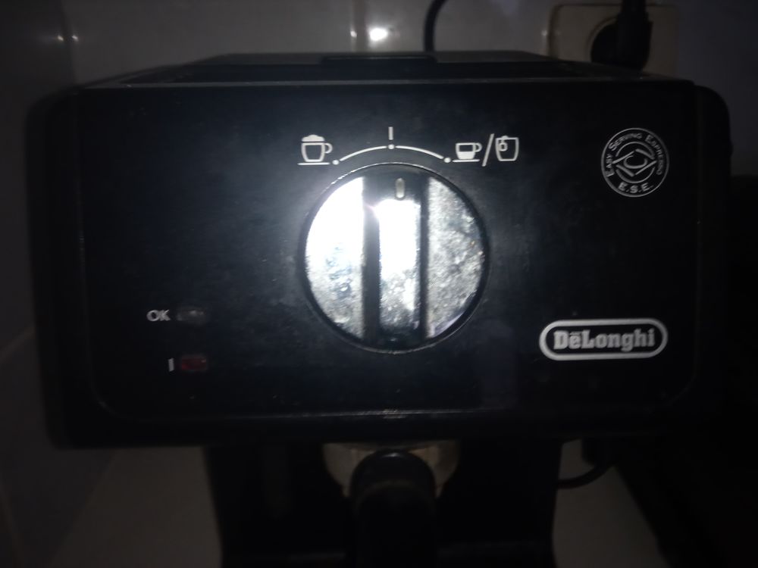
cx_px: 379
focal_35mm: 28
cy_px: 284
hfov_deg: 63.4
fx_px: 613
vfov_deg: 49.7
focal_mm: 3.43
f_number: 2.2
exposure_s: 1/33.3
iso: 281
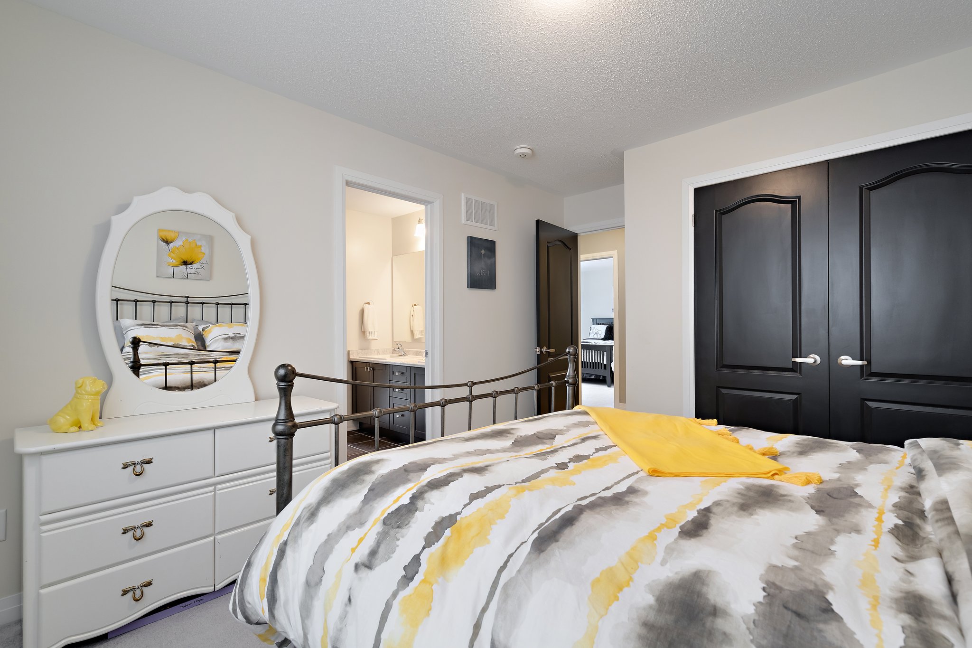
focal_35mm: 16
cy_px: 324
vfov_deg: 73.7
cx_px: 486
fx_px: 432
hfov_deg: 96.7
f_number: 8
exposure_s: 1/2
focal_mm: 16
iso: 640
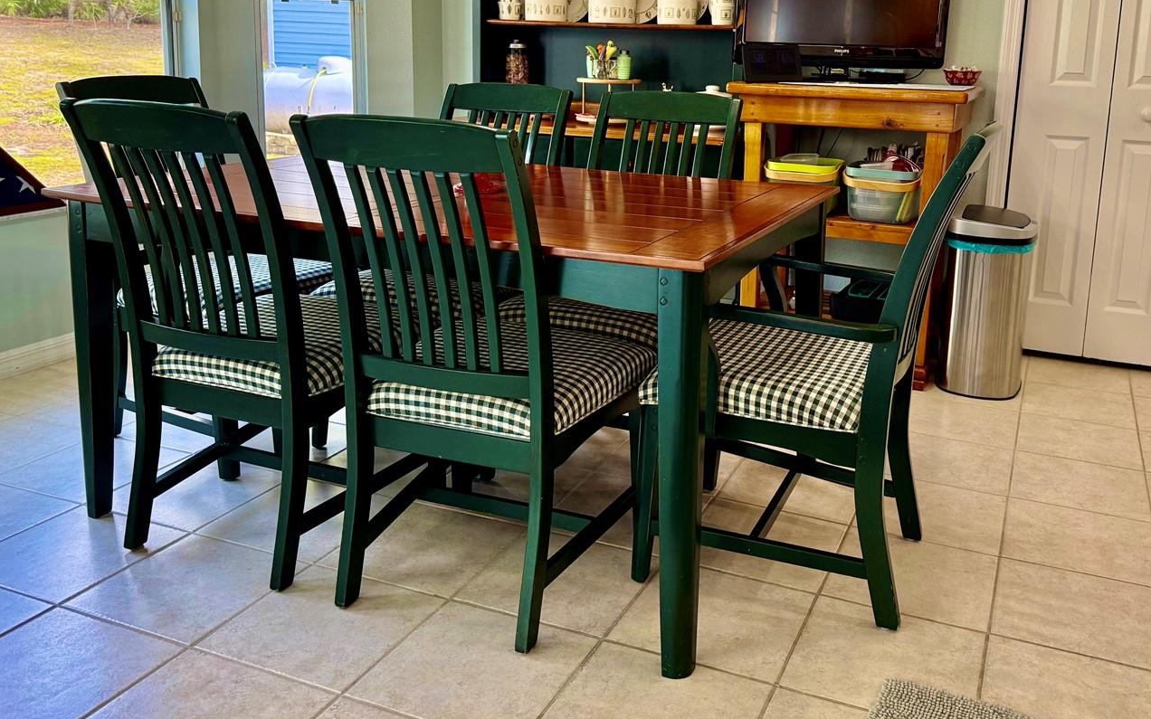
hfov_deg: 59.4
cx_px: 651
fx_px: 1004
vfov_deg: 38.7
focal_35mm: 32
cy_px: 213
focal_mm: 6.76
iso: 200
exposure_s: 1/145
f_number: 1.78
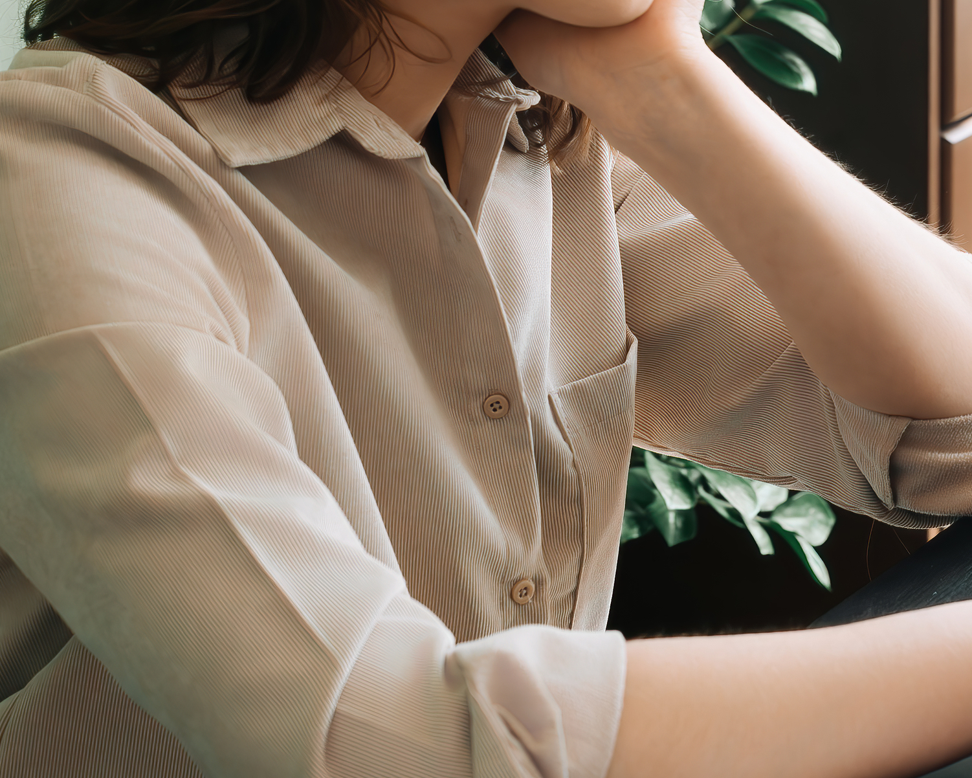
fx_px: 3596
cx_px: 839
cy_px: 146
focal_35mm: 125
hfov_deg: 15.2
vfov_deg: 12.3
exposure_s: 1/320
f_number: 5.6
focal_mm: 50
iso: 640
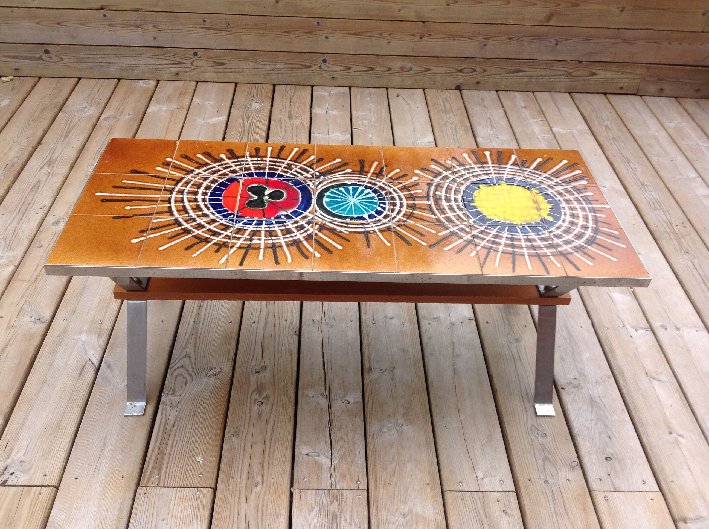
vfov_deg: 40.6
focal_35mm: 35
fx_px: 716
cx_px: 354
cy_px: 264
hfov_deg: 52.7
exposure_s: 1/796
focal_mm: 4.28
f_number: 2.4
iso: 50
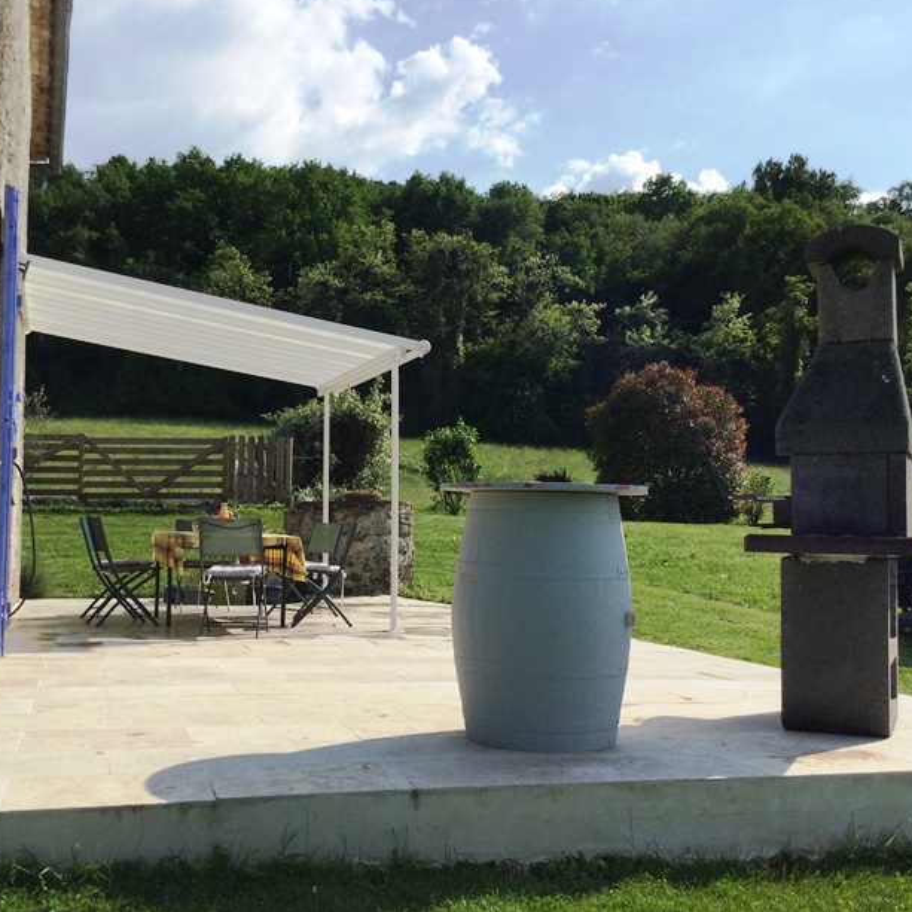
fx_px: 1103
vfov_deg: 44.9
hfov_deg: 44.5
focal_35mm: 37
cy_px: 452
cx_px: 331
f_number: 2.4
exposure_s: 1/2092
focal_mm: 3.3
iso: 25
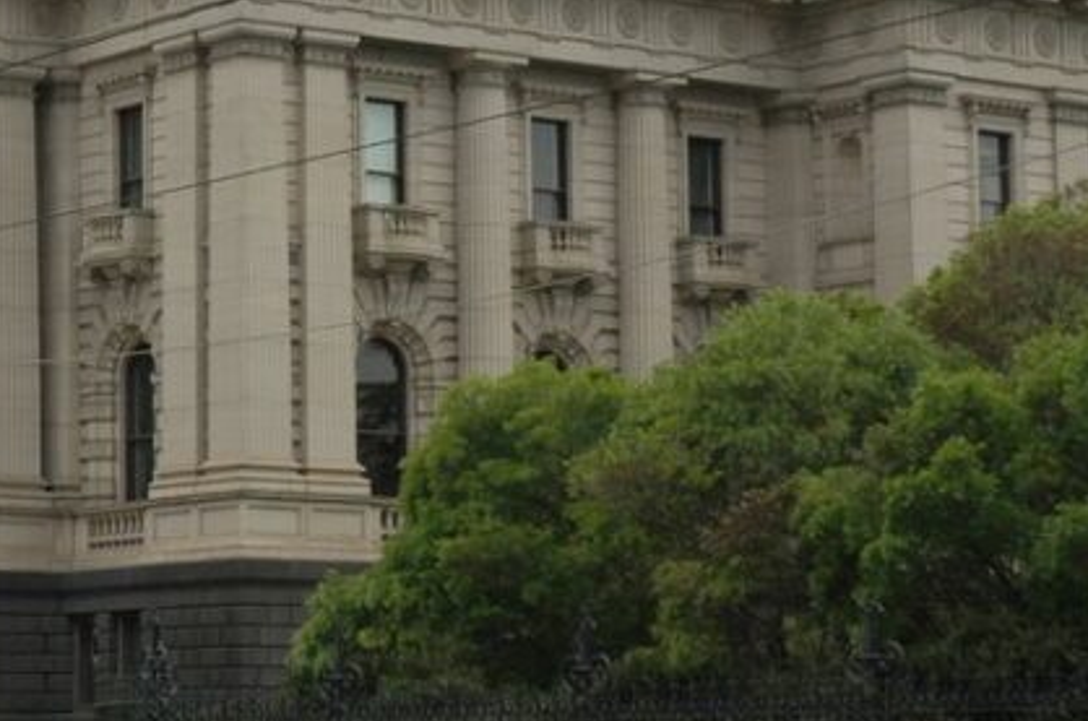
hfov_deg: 16.1
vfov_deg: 10.9
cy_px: 252
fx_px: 3771
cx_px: 10
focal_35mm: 125
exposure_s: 1/320
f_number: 7.1
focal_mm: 34
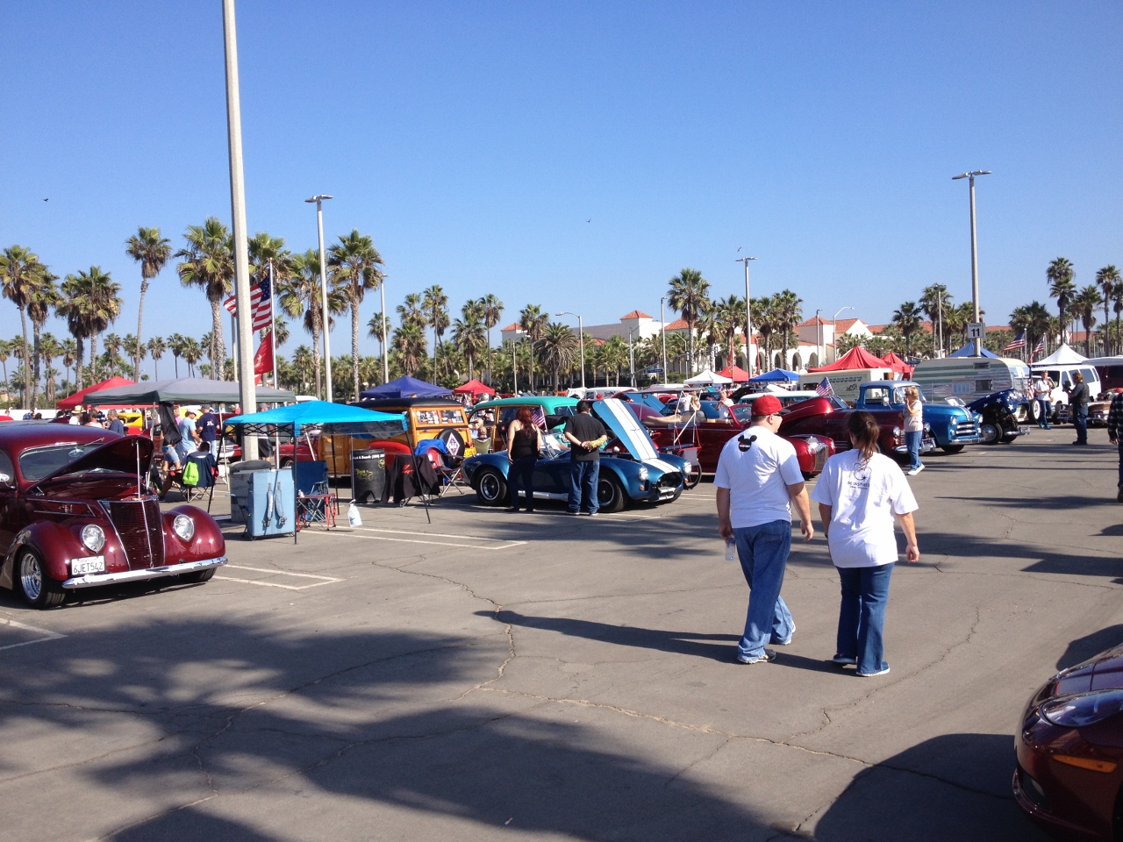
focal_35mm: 35
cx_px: 562
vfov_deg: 40.7
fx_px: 1135
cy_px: 421
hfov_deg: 52.6
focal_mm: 4.28
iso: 50
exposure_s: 1/1314
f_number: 2.4
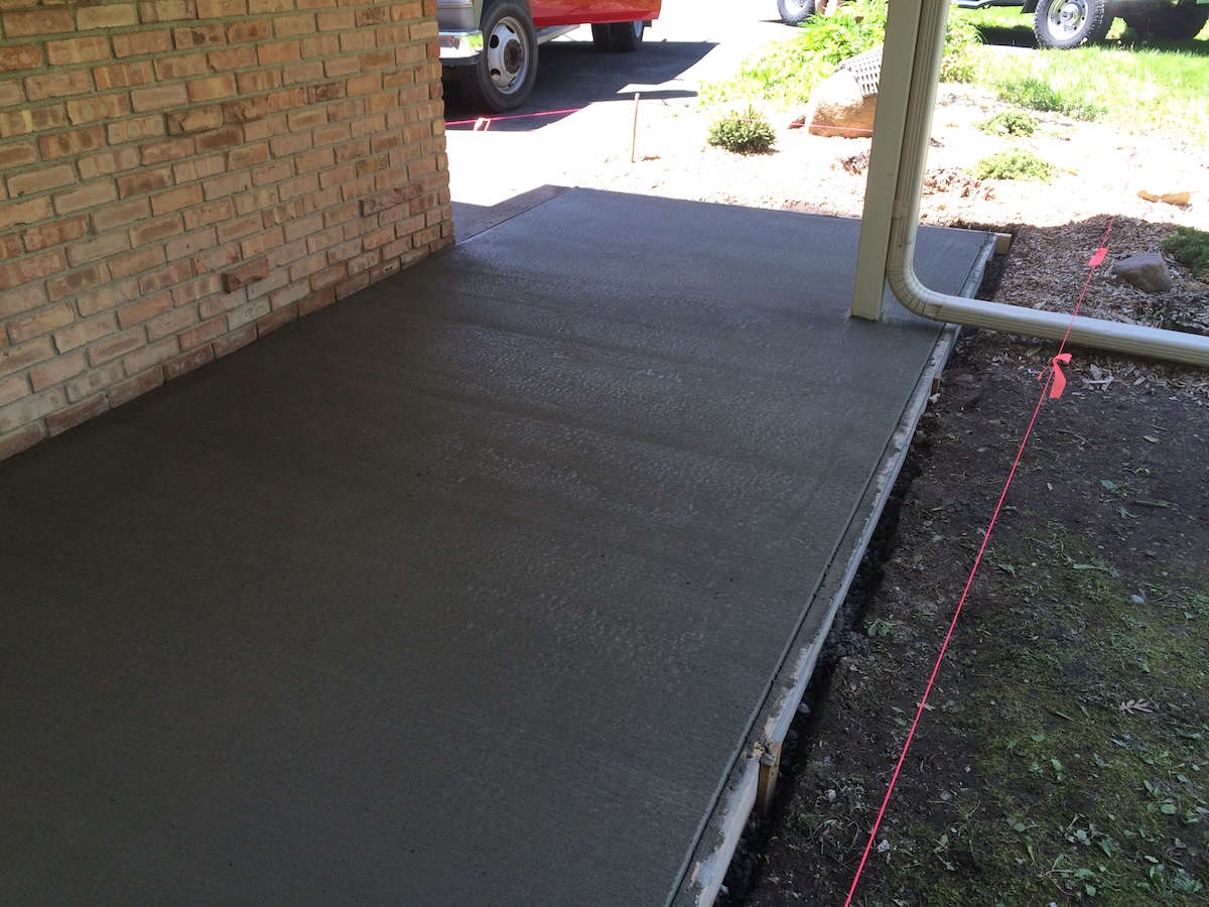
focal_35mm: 29
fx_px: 1013
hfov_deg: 61.7
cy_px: 454
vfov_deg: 48.2
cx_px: 604
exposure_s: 1/170
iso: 32
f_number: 2.2
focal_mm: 4.15
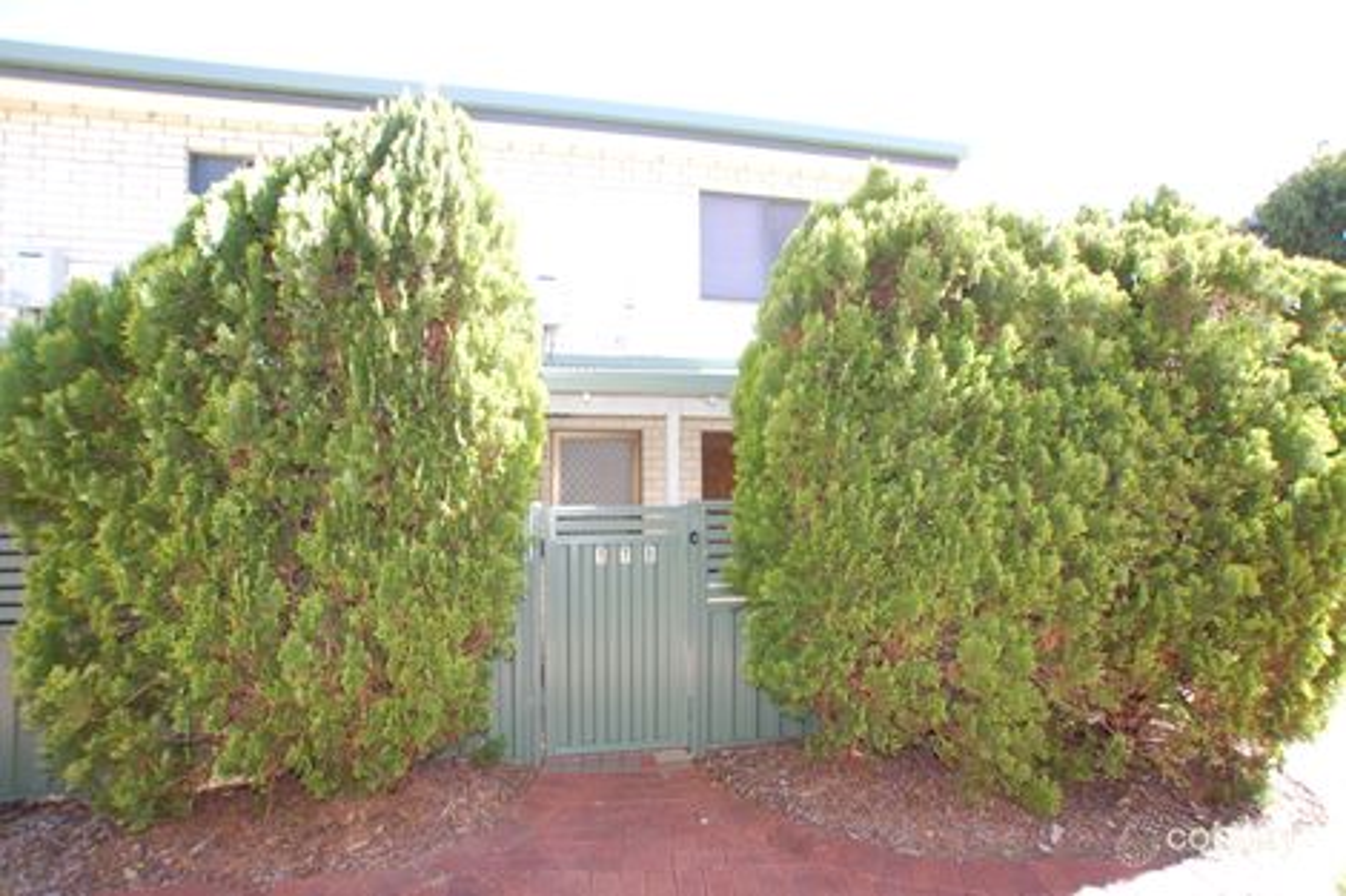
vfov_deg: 72.0
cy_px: 448
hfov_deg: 95.0
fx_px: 617
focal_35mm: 16
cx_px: 673
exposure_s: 1/80
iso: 200
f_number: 4.5
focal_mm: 11
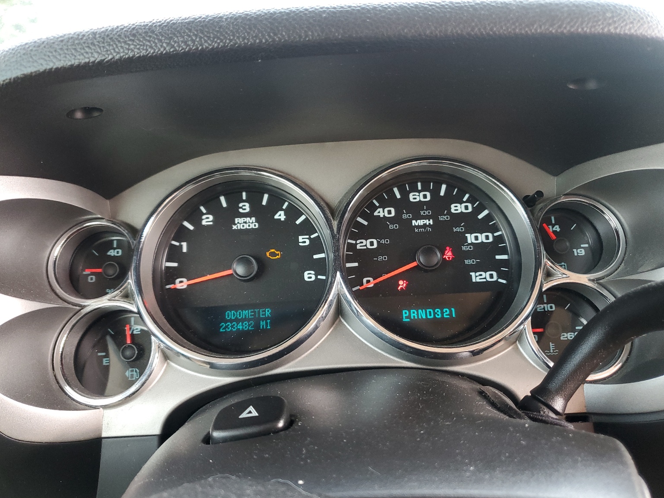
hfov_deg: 65.3
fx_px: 518
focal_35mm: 27
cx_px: 331
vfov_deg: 51.4
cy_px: 252
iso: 104
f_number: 1.5
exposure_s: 1/60.2
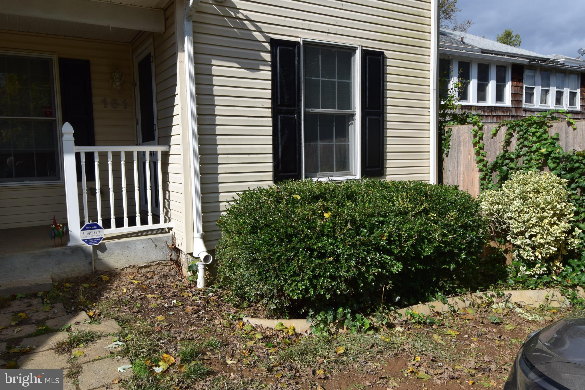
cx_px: 292
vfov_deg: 36.9
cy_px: 195
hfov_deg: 53.1
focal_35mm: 36
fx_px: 585
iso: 360
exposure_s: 1/500
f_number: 11
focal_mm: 24
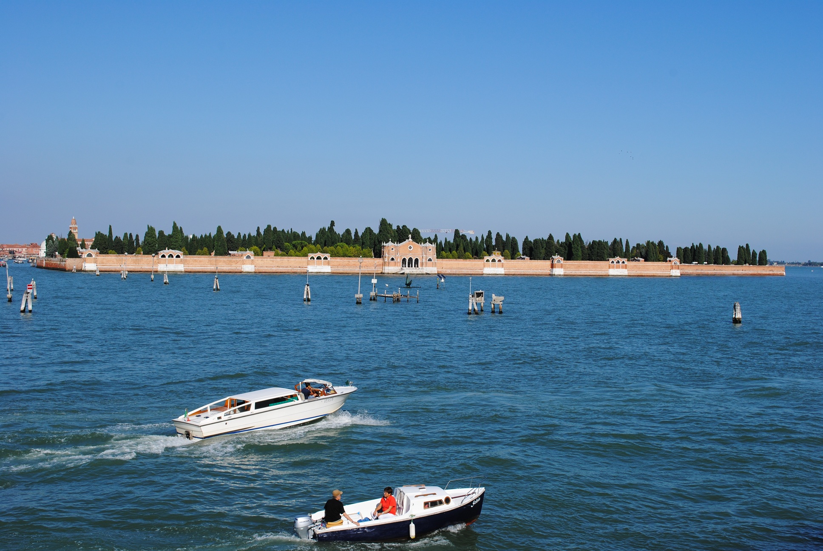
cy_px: 276
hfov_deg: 43.6
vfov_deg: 29.9
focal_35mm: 45
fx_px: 1030
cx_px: 412
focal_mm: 30
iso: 100
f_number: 9
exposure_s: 1/320
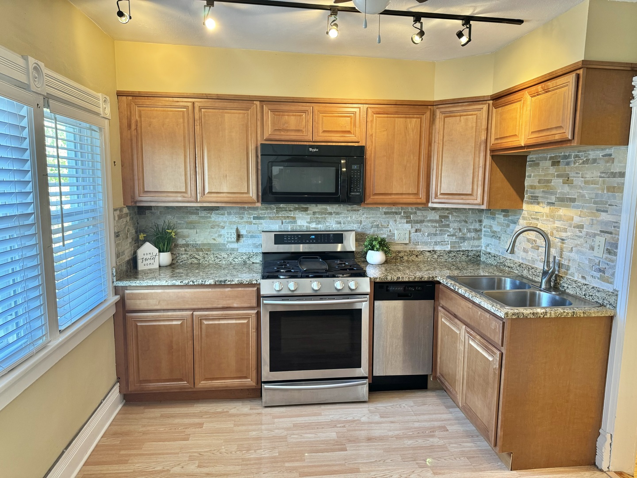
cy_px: 239
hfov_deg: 71.6
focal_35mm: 24
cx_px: 318
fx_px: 442
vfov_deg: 56.8
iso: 200
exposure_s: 1/60
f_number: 1.78
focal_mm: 6.76
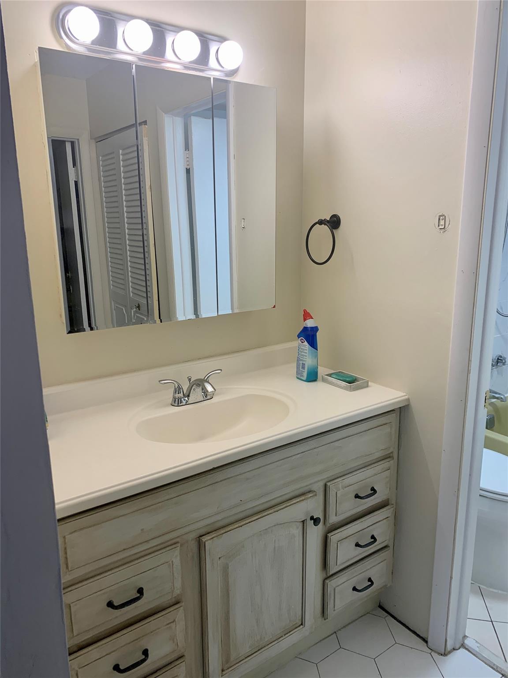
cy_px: 339
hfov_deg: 53.1
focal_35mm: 26
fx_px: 509
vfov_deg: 67.3
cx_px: 254
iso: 64
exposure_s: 1/60
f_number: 1.8
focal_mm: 4.25
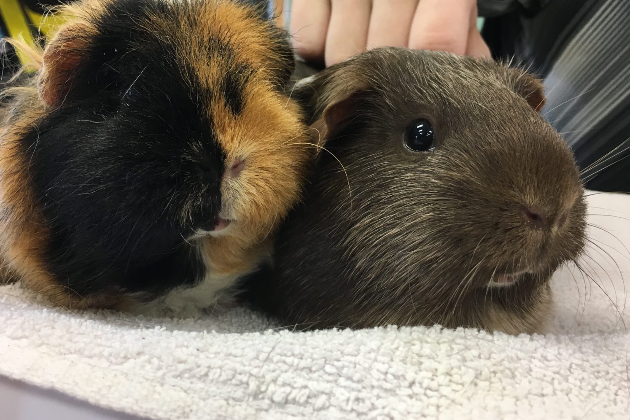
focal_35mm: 31
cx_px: 317
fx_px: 542
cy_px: 206
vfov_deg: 42.3
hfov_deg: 60.3
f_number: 2.2
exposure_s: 1/30
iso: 40
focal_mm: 4.15
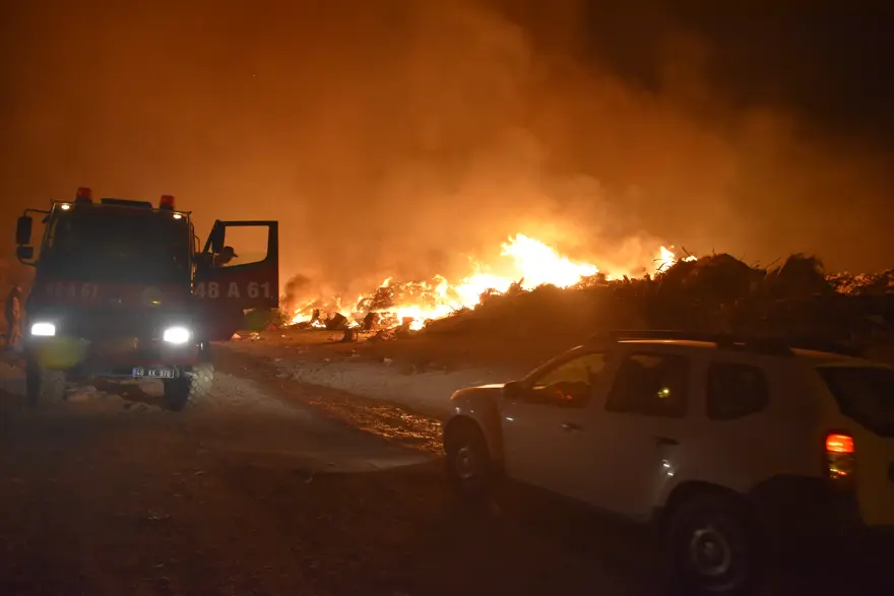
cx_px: 447
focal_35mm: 27
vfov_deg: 47.9
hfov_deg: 67.4
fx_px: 671
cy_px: 298
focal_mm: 18
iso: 1400
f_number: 4
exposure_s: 1/60
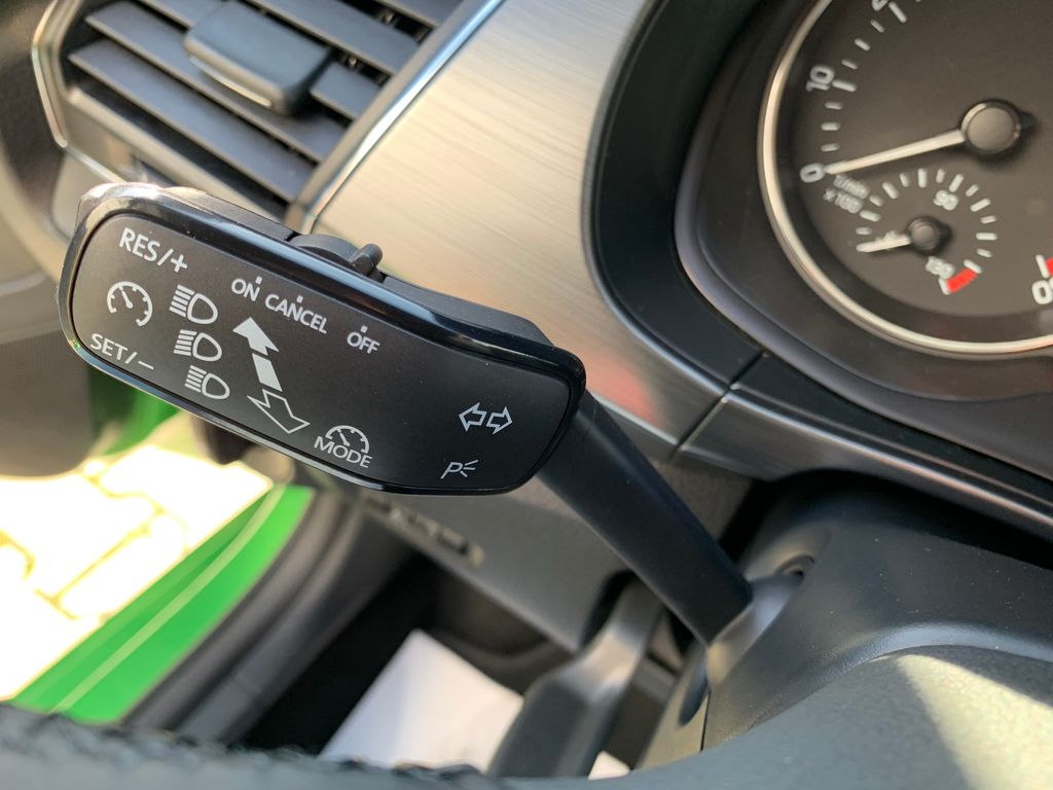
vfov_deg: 53.1
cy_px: 395
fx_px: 791
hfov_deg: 67.3
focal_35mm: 26
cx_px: 526
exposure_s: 1/121
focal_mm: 4.25
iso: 64
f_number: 1.8
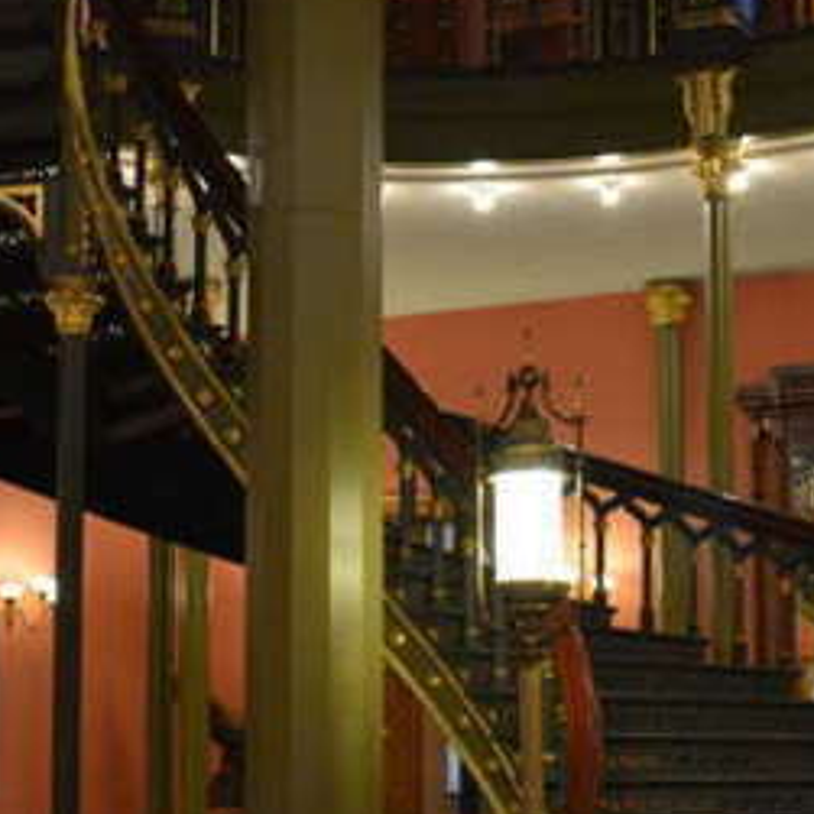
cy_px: 525
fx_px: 1942
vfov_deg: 23.6
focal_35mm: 73
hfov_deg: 23.5
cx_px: 593
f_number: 4
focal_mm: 18
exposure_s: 1/60
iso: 800
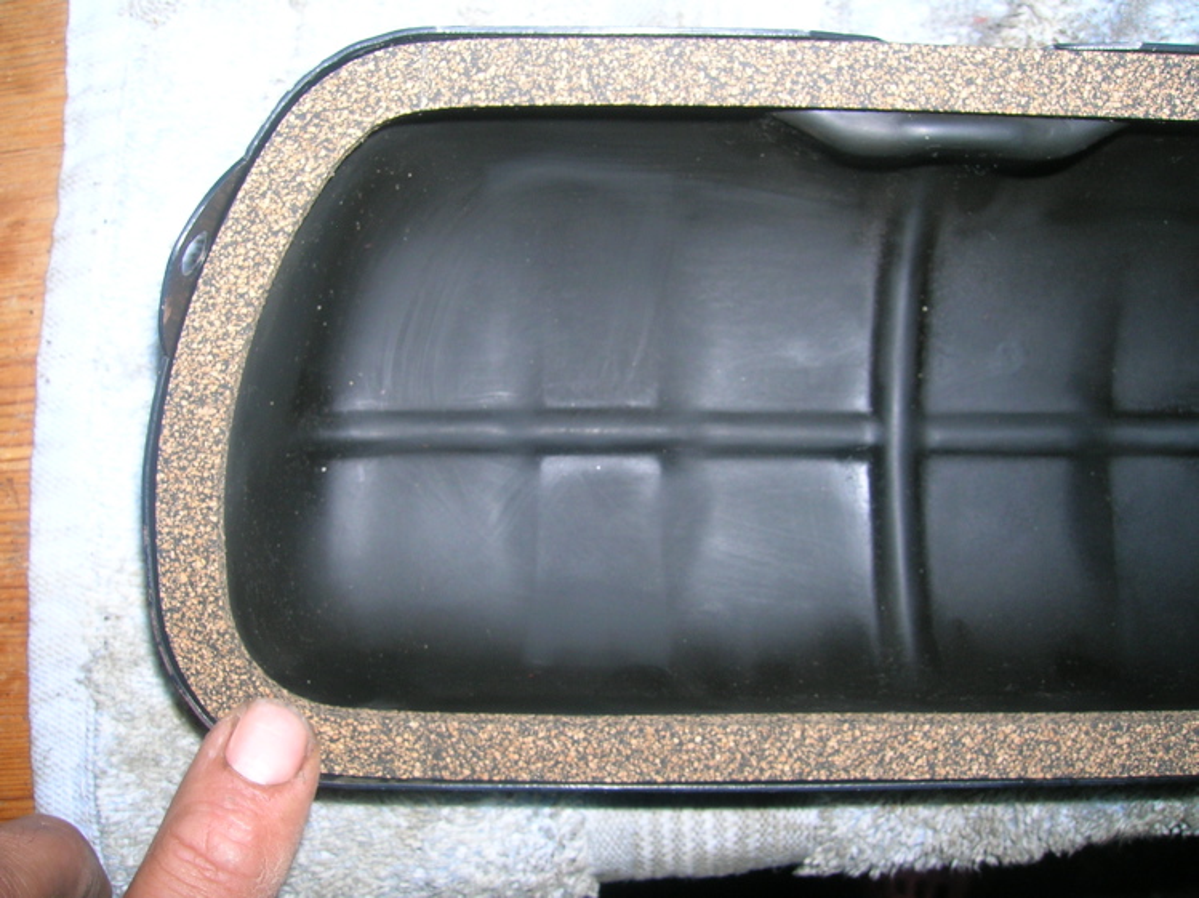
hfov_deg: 54.0
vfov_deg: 41.8
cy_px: 449
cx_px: 600
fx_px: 1177
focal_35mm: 34
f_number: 4.9
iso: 50
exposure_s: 1/60.1
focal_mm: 5.7
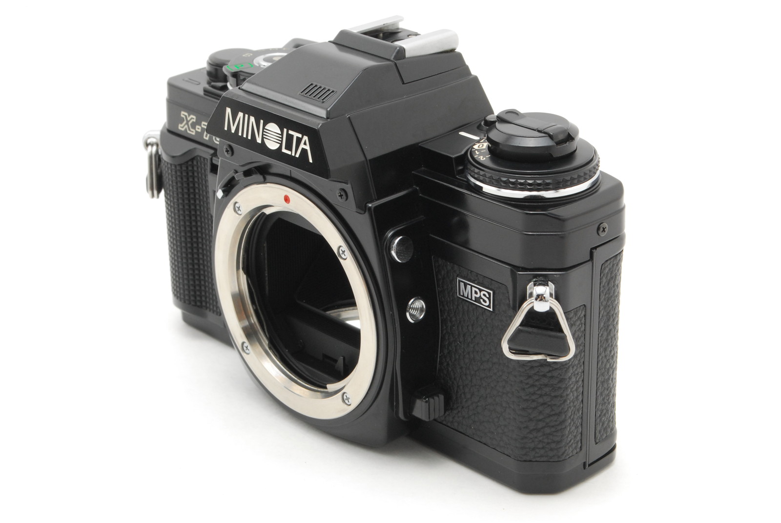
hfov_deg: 24.6
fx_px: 1792
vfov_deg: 16.6
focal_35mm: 82
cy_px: 262
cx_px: 390
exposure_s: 1/100
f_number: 18
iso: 500
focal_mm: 55
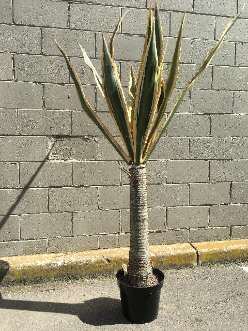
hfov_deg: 48.2
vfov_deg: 61.7
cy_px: 166
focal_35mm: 29
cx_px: 124
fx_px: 277
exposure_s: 1/905
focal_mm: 4.15
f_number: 2.2
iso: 25
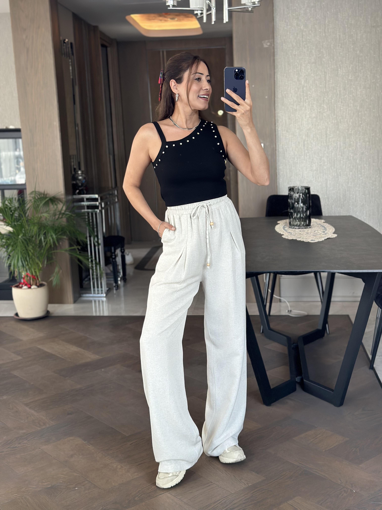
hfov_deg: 30.3
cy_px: 255
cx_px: 191
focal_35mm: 48
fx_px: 706
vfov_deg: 39.7
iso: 125
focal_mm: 6.86
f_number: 1.78
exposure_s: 1/60
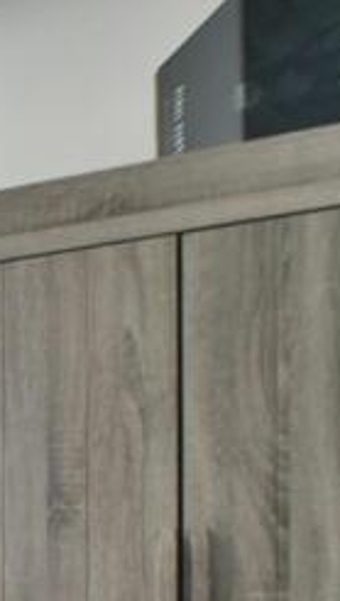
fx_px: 974
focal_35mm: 61
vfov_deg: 31.1
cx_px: -719
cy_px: 638
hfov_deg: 11.0
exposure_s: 1/20
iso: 800
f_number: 8
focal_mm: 14
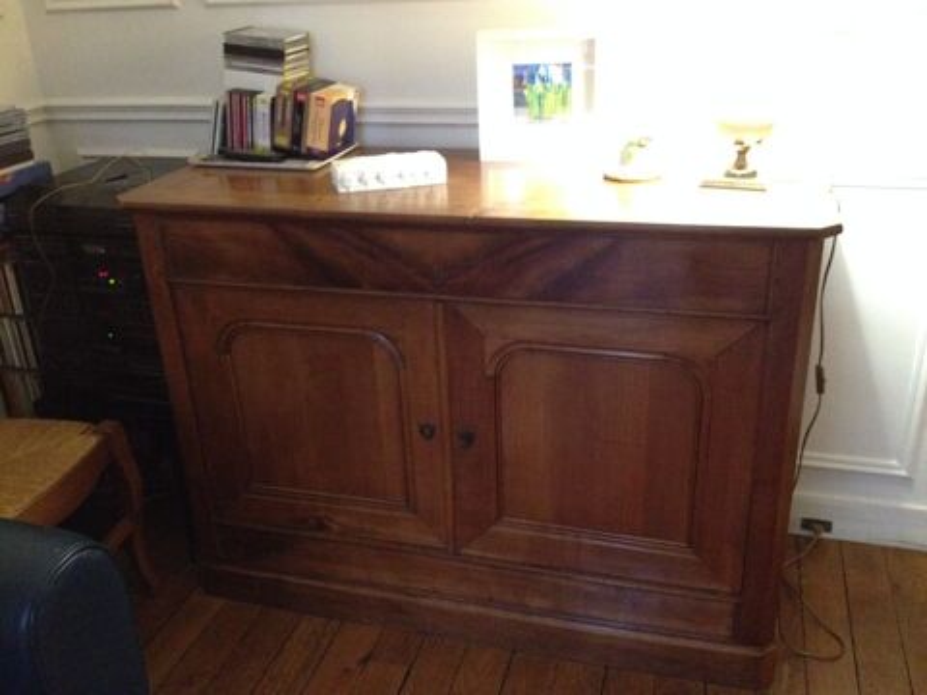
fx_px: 937
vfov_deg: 40.7
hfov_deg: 52.6
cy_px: 348
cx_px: 464
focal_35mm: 35
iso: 640
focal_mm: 4.28
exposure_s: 1/15
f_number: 2.4
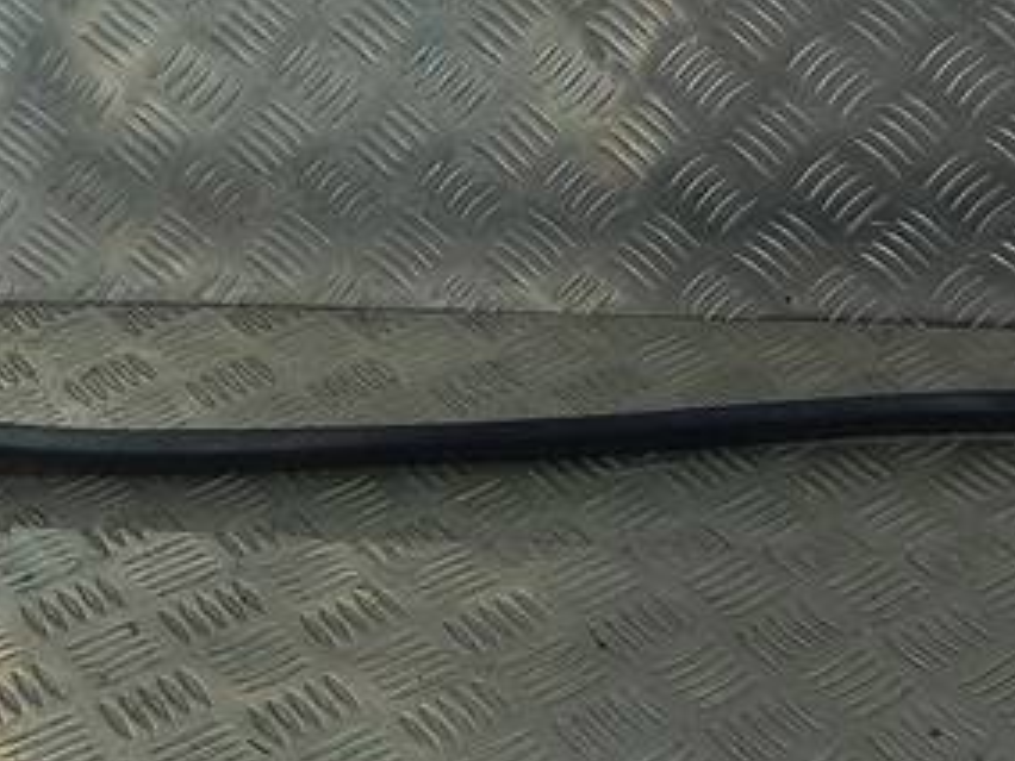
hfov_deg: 21.5
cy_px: 189
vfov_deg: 16.3
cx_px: 786
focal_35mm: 90
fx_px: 2639
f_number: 1.8
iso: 40
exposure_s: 1/120
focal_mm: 4.6
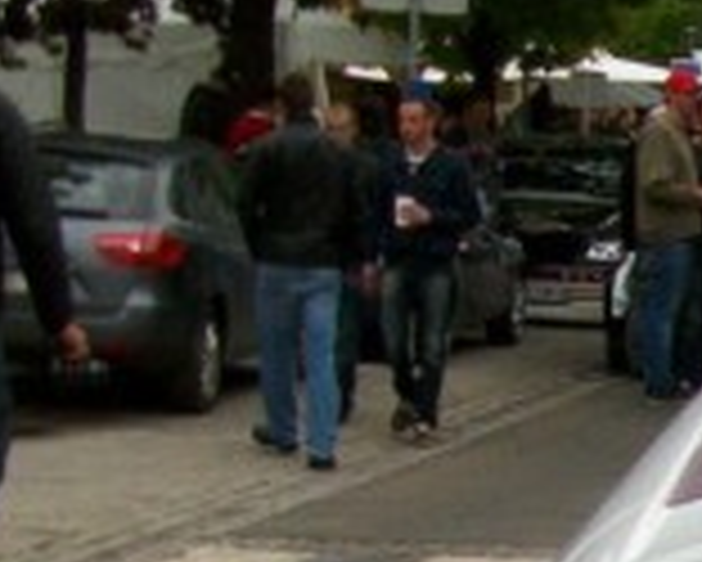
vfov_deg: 8.8
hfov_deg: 9.8
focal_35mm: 170
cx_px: 1782
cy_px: 881
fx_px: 3534
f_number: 2.9
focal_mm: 5.7
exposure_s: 1/333
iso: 80
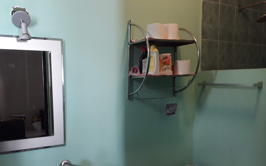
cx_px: 115
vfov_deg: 35.9
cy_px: 111
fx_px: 254
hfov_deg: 55.1
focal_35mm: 35
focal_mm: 3.6
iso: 250
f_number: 1.9
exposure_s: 1/15
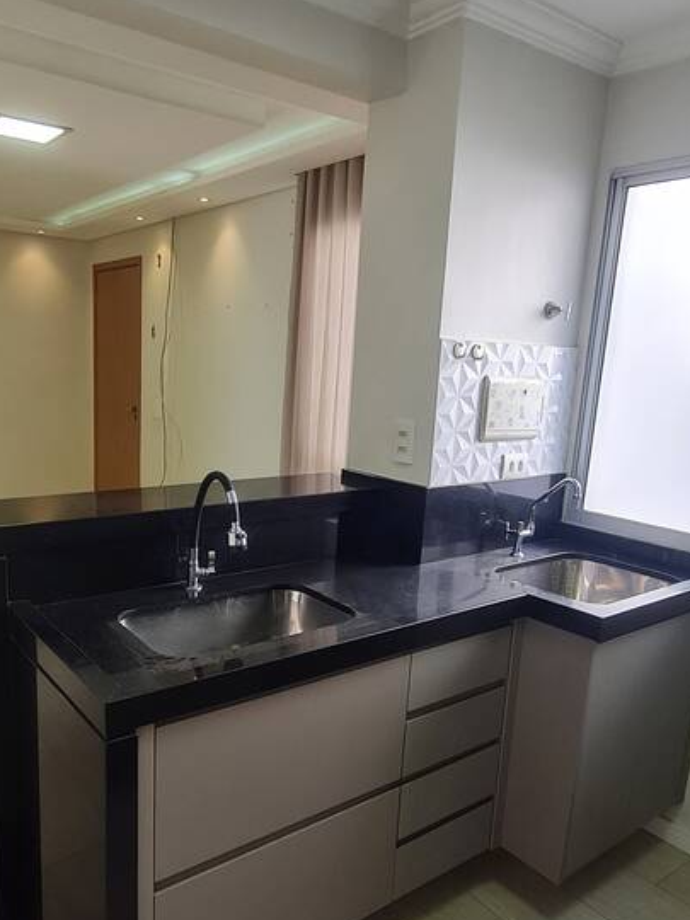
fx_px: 691
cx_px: 271
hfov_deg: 52.6
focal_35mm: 26
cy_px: 501
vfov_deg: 67.2
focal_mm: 1.74
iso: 64
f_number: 2.2
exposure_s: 1/120
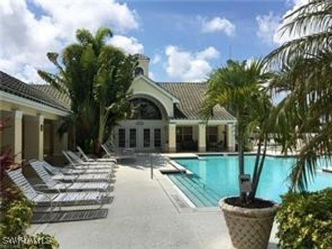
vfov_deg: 48.2
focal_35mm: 29
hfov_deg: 61.7
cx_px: 166
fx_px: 278
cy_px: 124
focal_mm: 4.15
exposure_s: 1/1972
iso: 25
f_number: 2.2
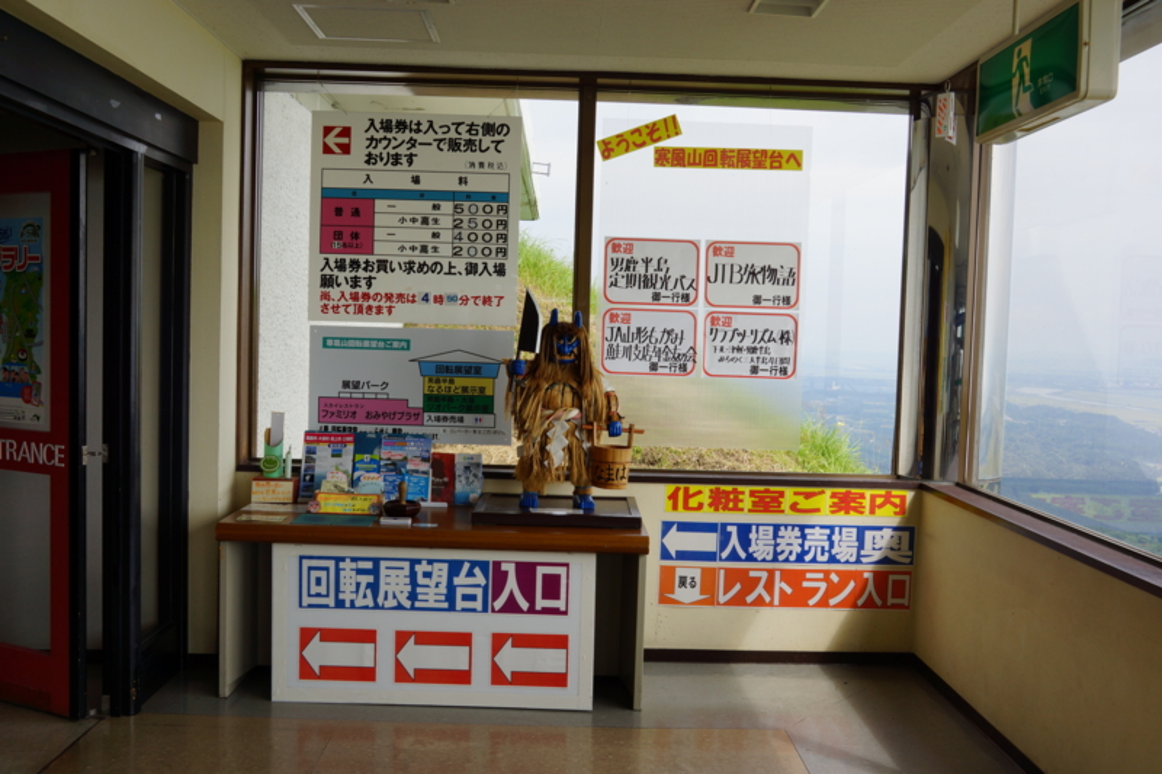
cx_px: 581
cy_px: 387
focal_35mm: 34
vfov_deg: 38.9
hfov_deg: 55.8
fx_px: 1097
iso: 100
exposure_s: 1/100
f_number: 10
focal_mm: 23
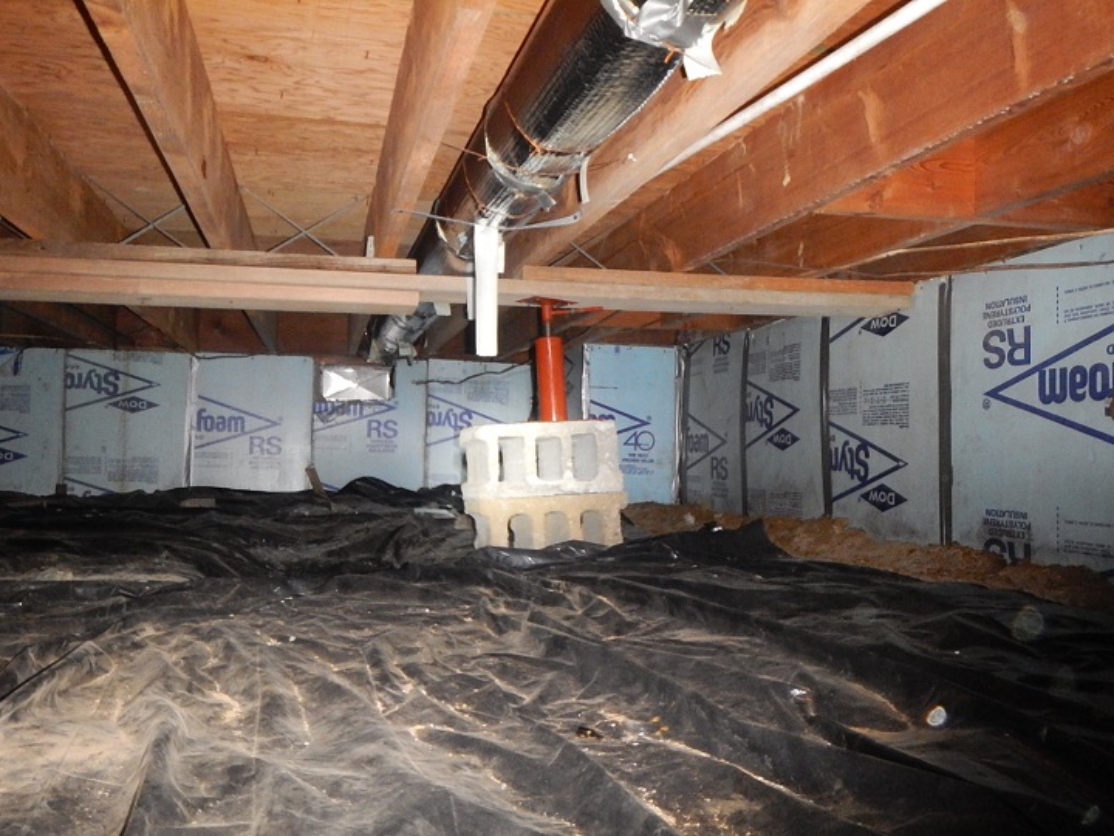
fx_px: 901
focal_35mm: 28
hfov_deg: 63.4
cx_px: 557
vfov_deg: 49.7
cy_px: 418
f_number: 3.9
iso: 640
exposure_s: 1/30
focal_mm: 5
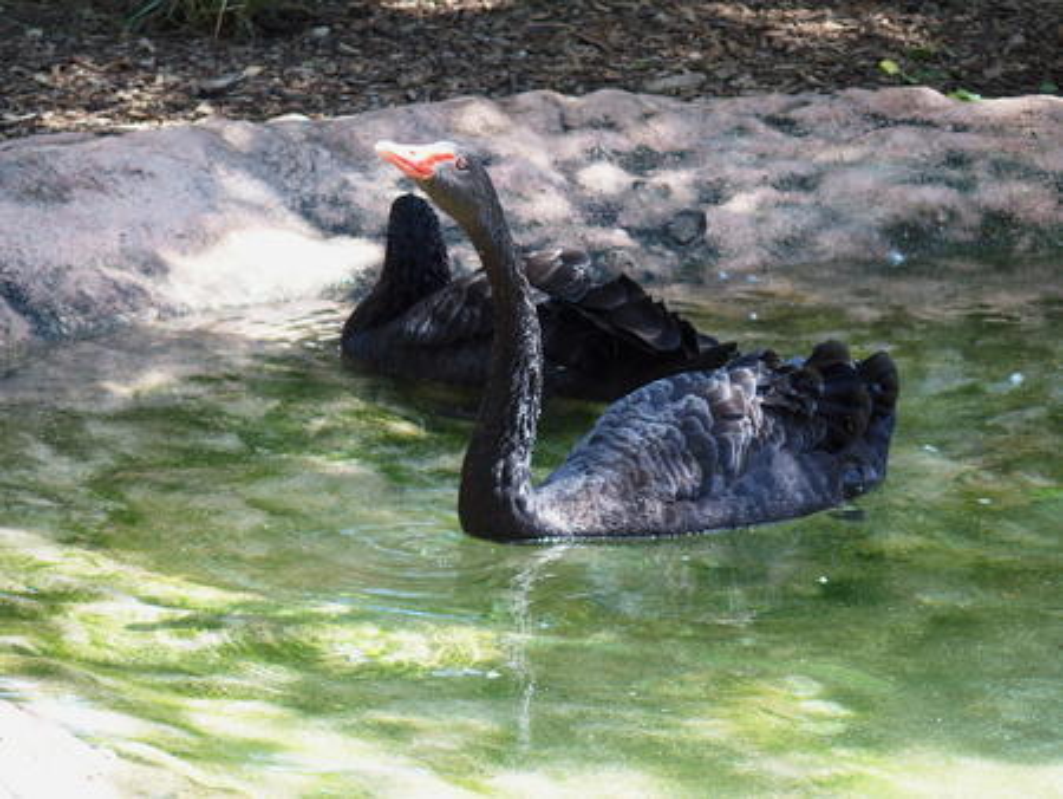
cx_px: 532
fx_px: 6145
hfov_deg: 9.9
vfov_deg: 7.4
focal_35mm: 200
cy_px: 400
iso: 160
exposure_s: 1/250
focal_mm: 42.5
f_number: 2.8
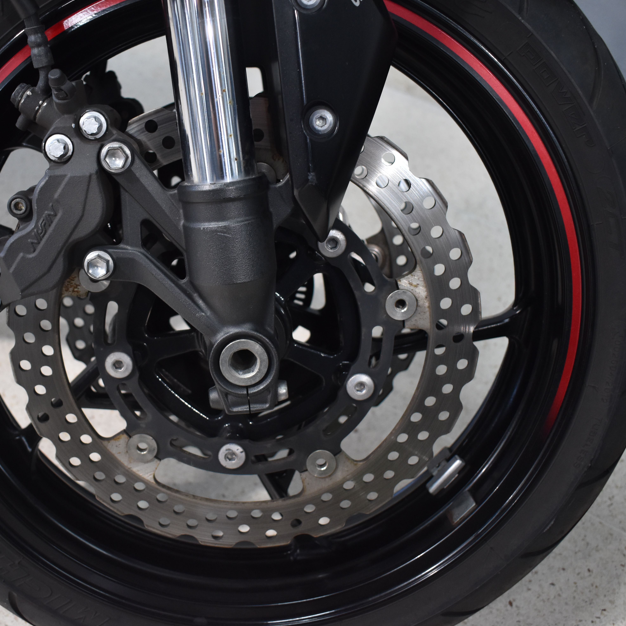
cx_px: 242
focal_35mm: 41
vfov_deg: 41.3
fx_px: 832
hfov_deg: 41.0
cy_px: 311
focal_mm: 21
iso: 800
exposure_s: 1/50
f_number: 3.8
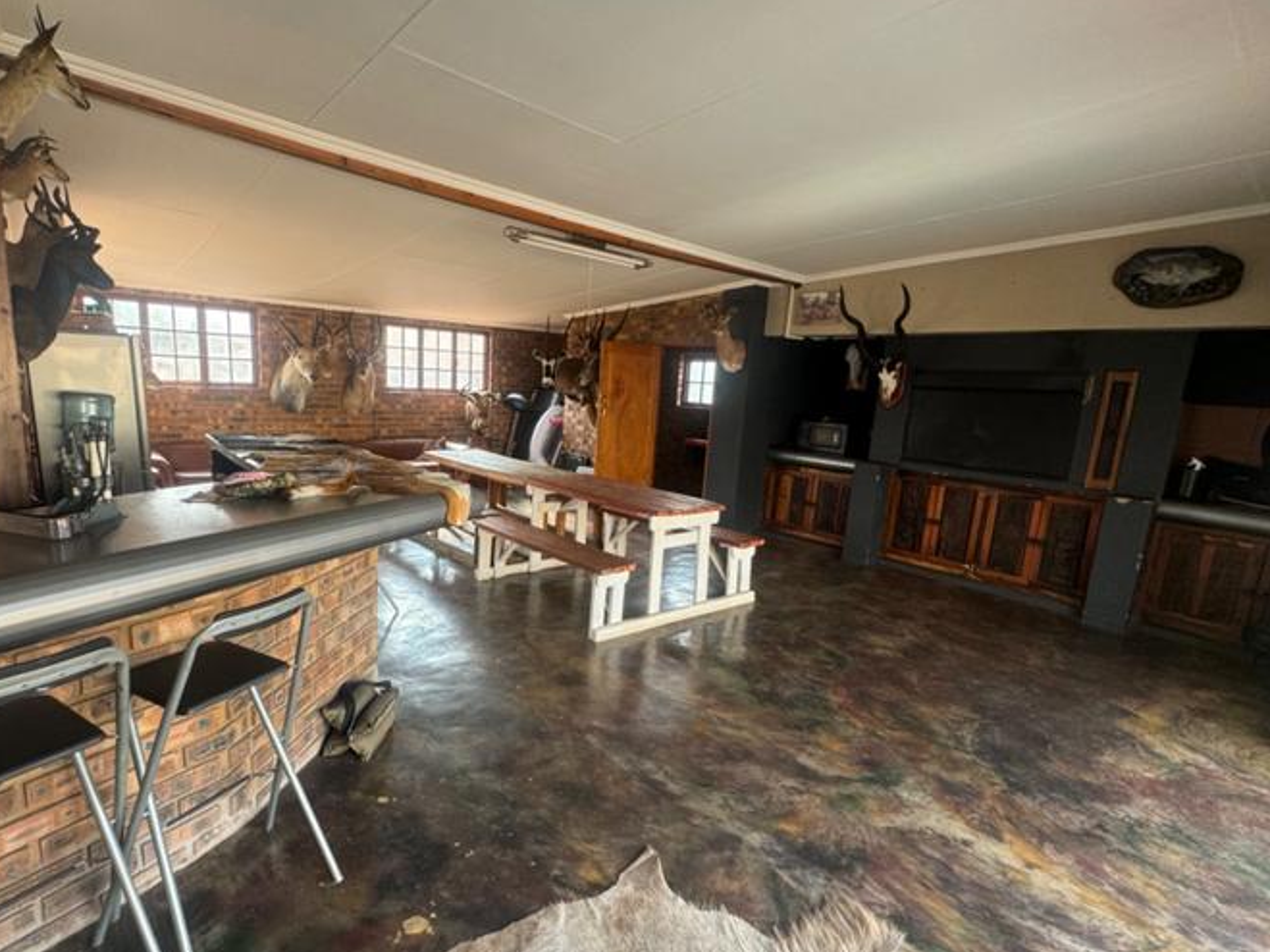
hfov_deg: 90.7
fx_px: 624
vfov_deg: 74.7
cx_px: 563
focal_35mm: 17
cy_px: 495
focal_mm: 2.22
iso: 125
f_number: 2.2
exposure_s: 1/99
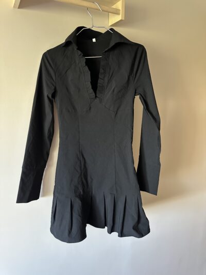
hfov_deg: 56.8
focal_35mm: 24
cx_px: 103
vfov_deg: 71.6
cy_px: 138
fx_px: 190
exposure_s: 1/60
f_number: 1.78
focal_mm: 6.86
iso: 800
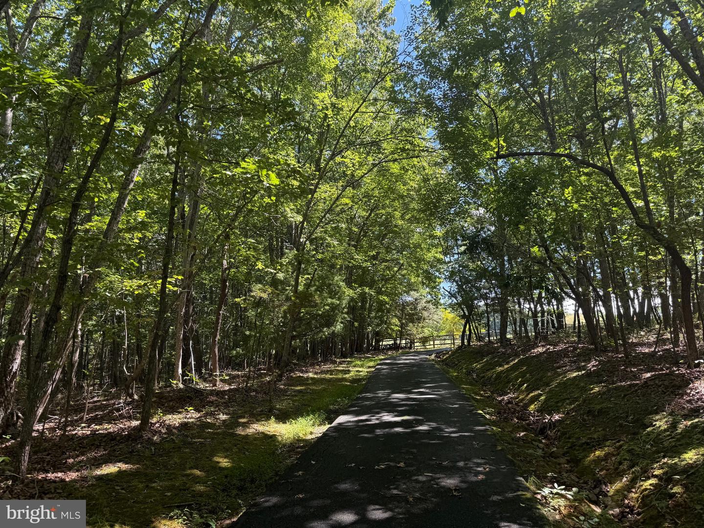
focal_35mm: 24
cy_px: 264
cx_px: 352
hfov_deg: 71.6
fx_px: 488
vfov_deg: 56.8
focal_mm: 6.76
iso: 80
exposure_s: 1/677
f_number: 1.78
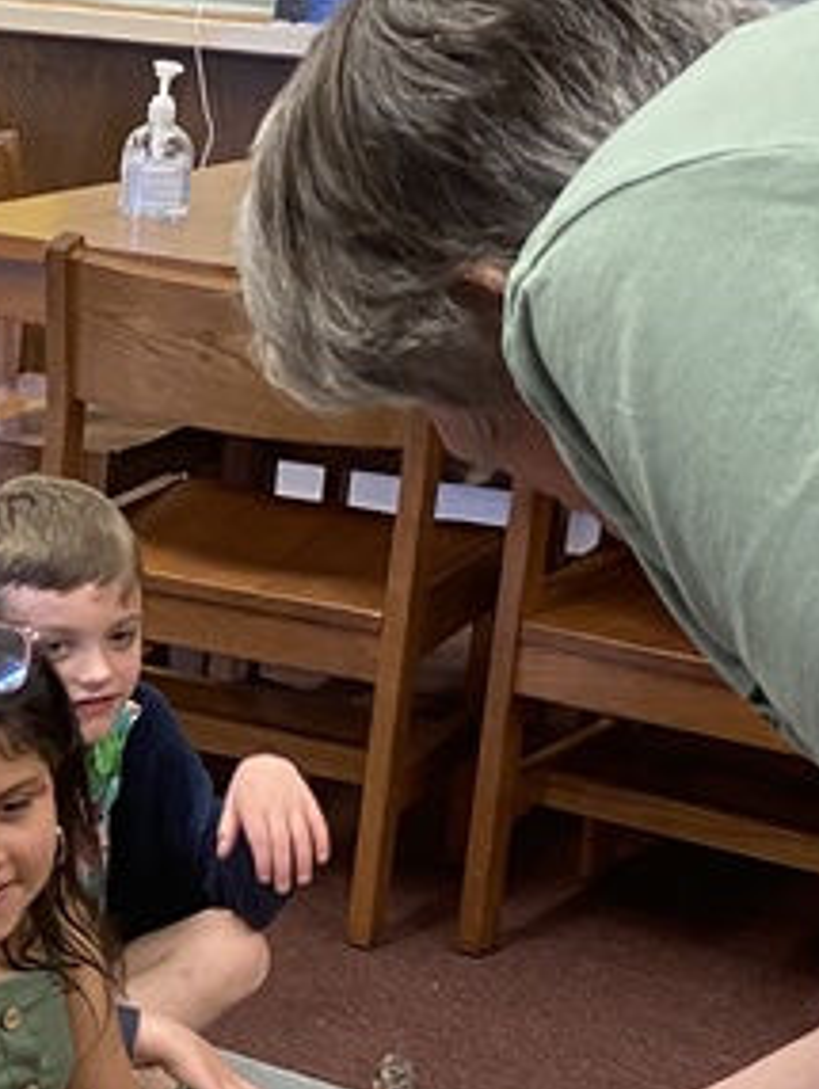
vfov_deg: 20.9
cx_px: -297
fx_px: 2929
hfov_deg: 15.1
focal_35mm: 93
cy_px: 845
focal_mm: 4.25
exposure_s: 1/60
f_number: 1.8
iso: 160
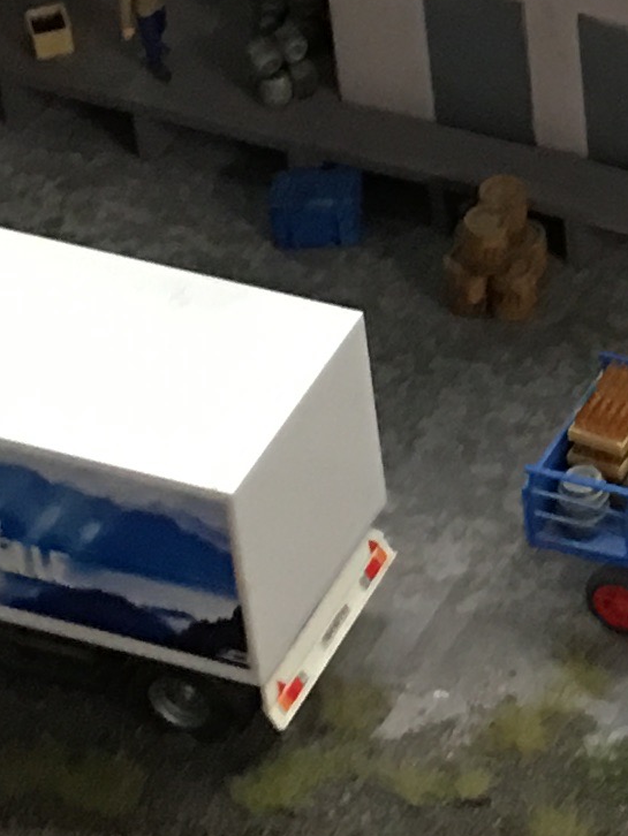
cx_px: 1197
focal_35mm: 161
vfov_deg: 12.0
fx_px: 3892
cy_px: -174
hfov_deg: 8.8
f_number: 2.2
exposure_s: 1/17
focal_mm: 4.15
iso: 100
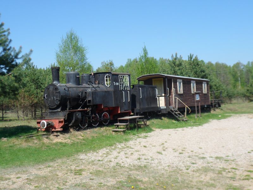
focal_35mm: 42
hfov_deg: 44.8
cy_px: 95
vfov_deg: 34.3
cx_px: 126
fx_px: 307
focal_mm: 6.5
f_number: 4
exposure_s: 1/500
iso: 80
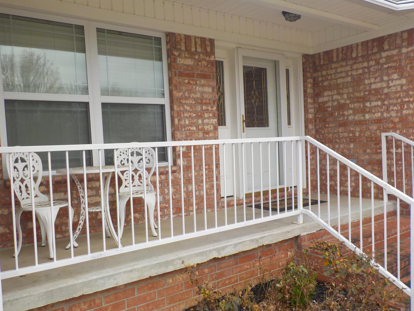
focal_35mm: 30
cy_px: 156
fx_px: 359
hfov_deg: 60.0
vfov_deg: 46.8
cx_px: 207
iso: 125
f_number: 3.3
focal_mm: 4.1
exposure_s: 1/200
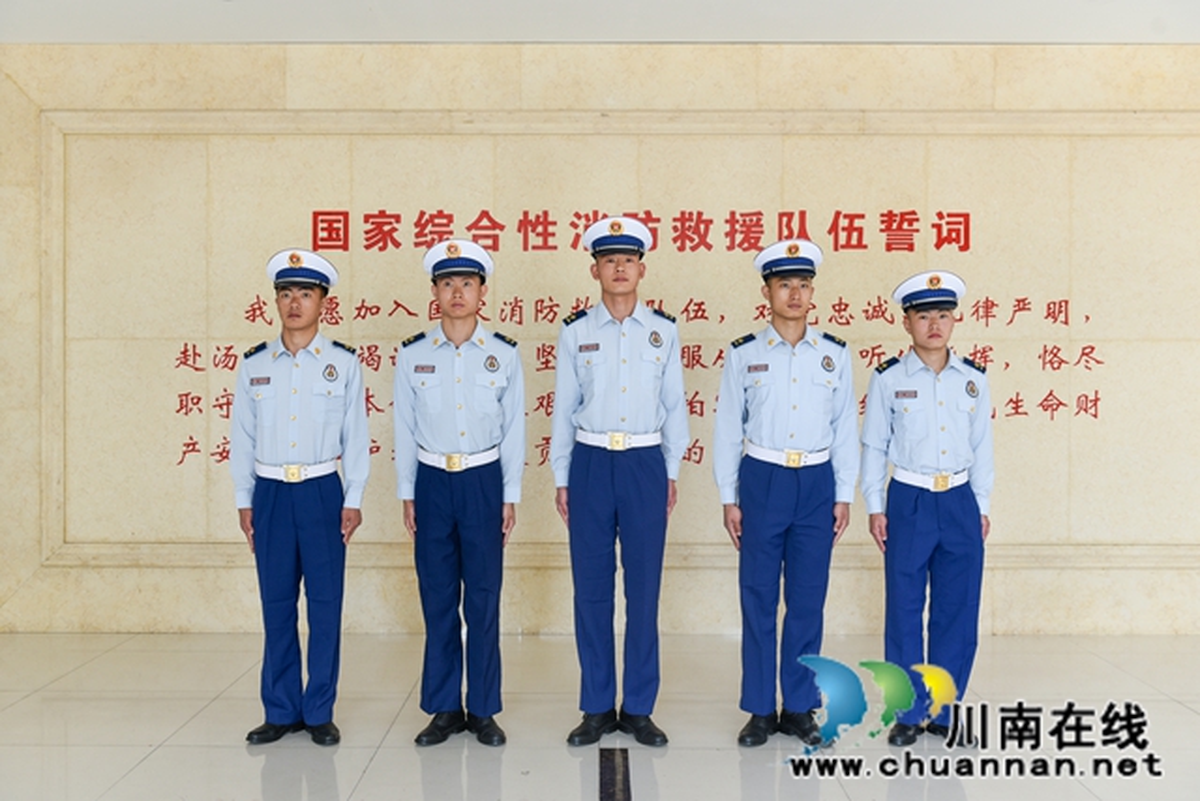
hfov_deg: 50.7
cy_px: 400
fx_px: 1267
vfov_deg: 35.1
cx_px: 600
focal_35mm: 38
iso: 400
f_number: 5
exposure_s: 1/100
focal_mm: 38
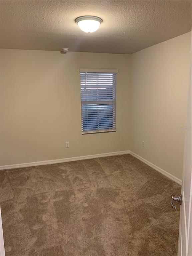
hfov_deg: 53.1
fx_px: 192
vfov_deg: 67.3
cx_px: 96
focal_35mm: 26
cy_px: 128
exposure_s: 1/60
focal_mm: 4.25
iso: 200
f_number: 1.8
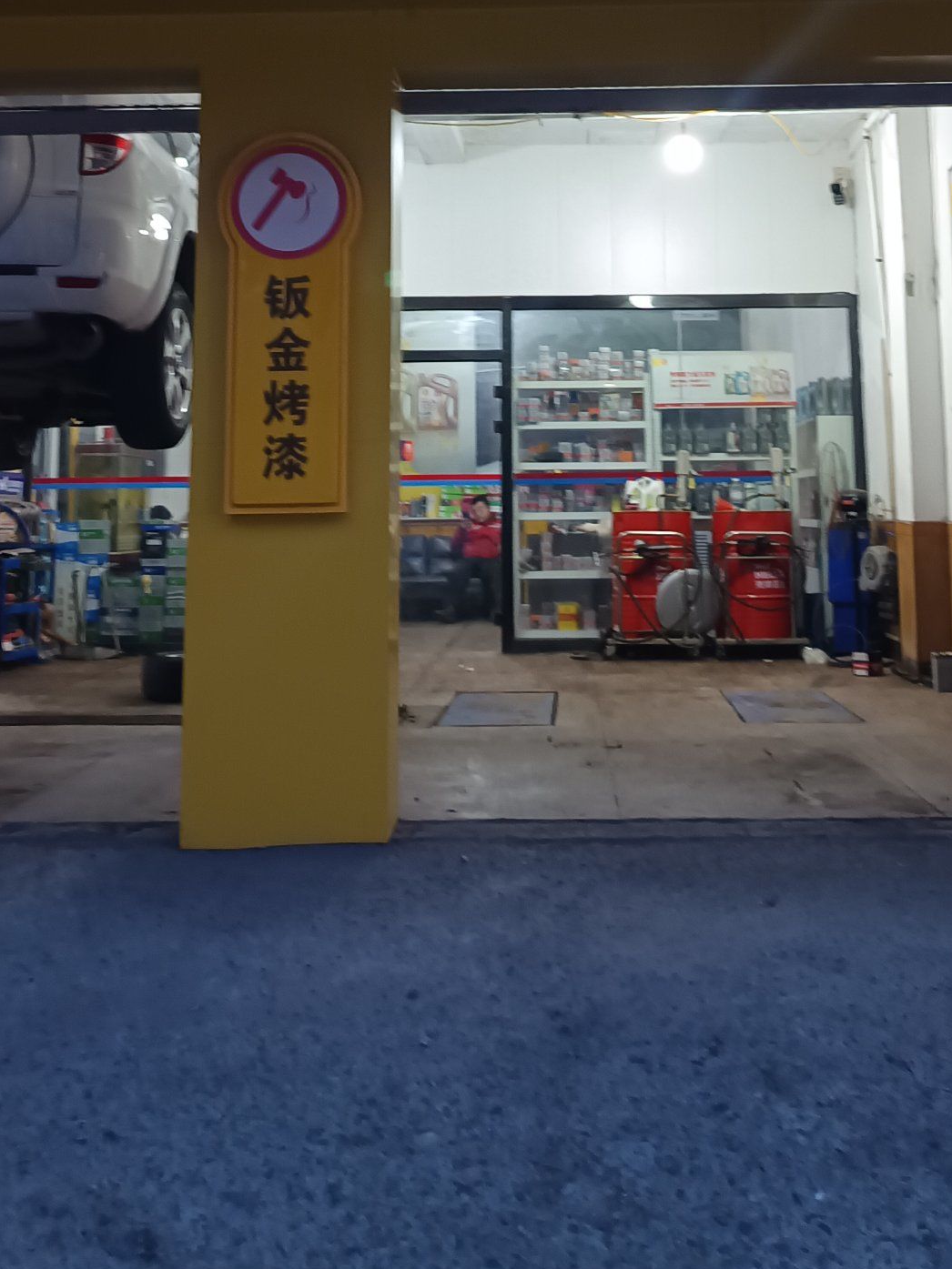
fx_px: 1724
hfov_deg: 30.9
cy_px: 222
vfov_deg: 38.6
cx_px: 523
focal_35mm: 47
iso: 1228
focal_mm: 5.31
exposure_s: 1/33.3
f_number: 1.7
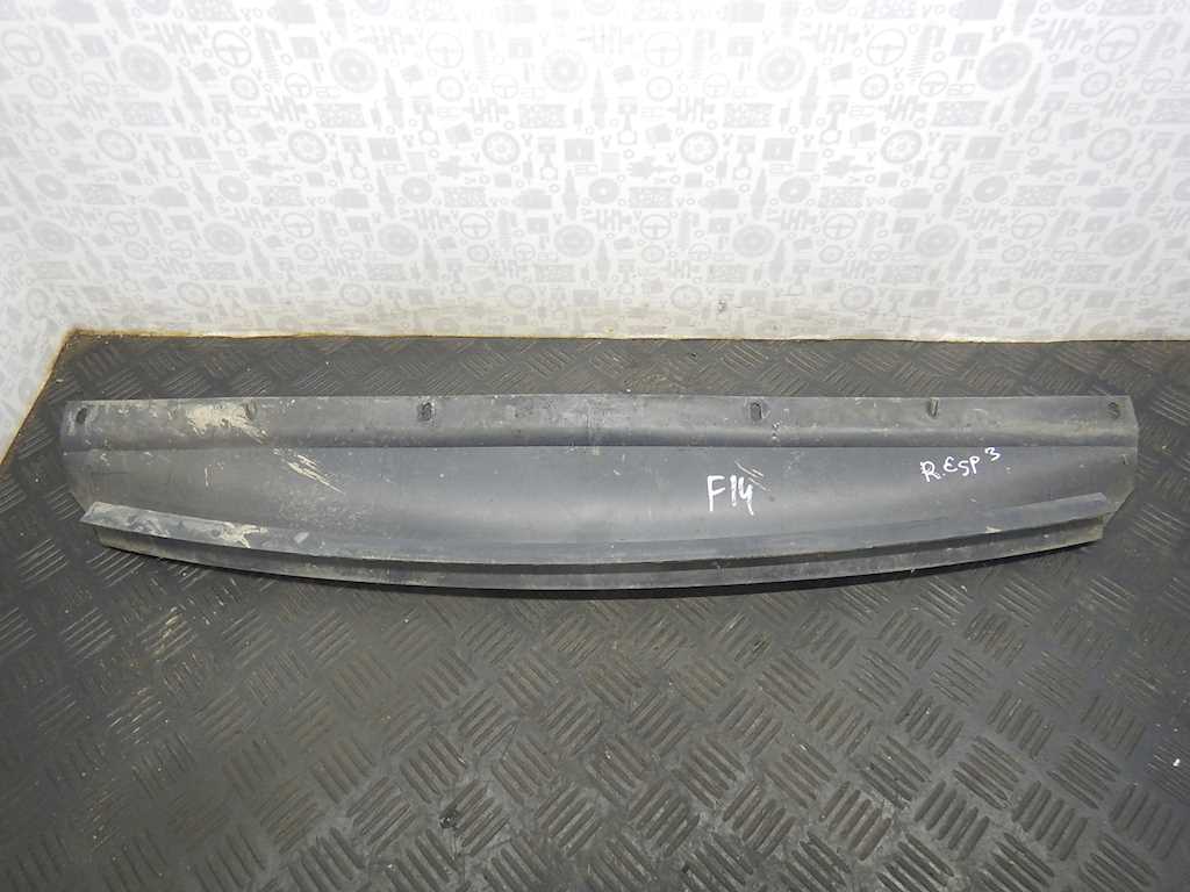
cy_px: 446
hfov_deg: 71.6
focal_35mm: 24
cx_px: 595
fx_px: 825
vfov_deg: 56.8
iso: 280
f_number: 2.8
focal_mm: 4.3
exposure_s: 1/30
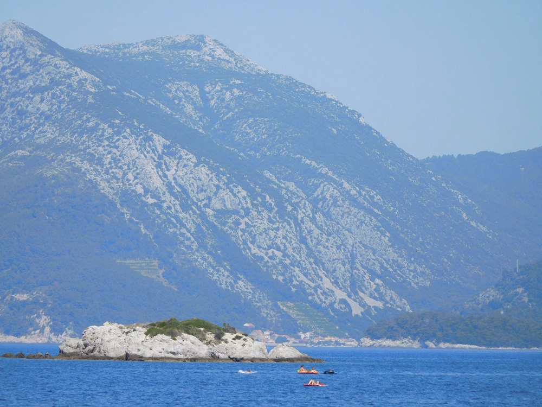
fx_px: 3914
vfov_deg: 5.9
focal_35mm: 250
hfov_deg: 7.9
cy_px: 204
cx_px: 271
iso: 125
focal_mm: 44.6
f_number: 5.7
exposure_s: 1/500
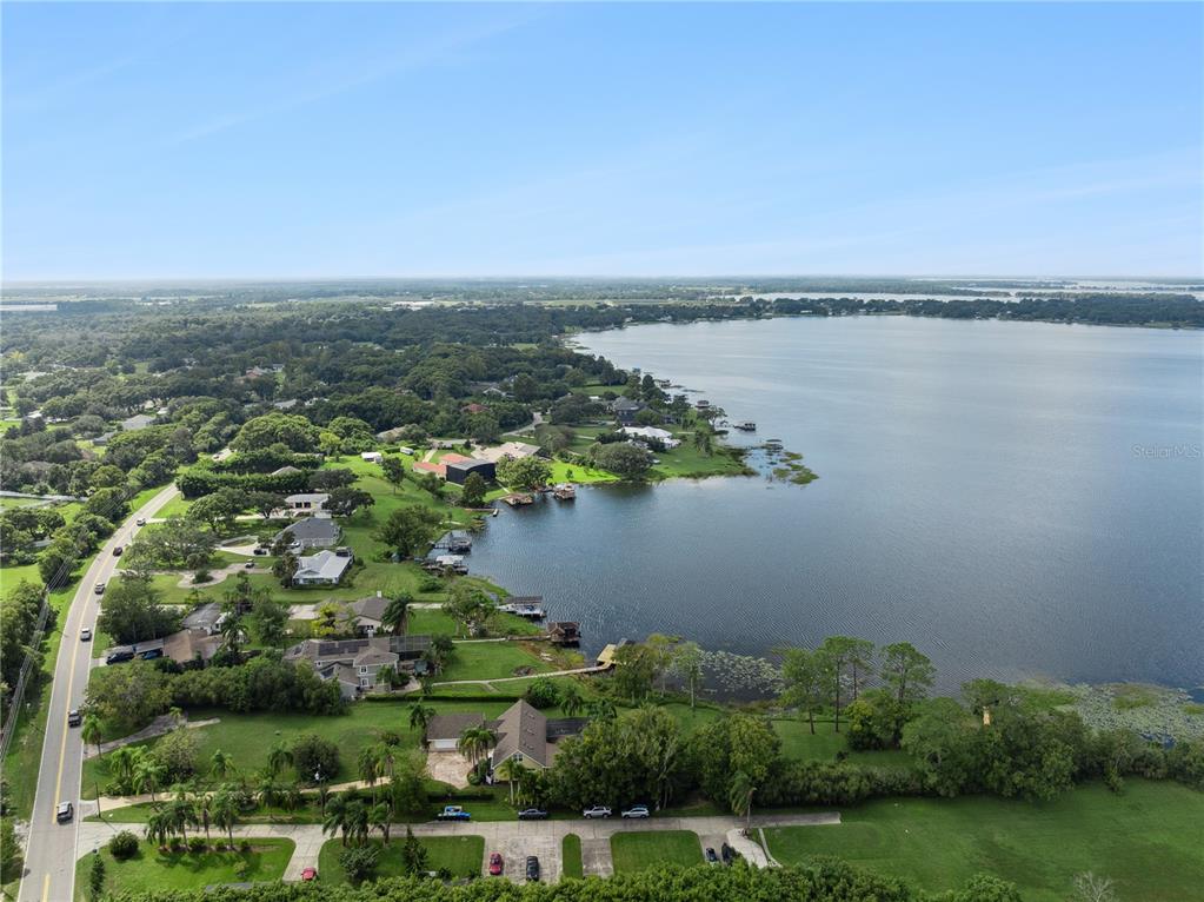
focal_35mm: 24
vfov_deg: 56.8
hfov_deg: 71.6
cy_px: 451
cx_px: 602
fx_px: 834
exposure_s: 1/2500
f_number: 2.8
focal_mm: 12.29
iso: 170
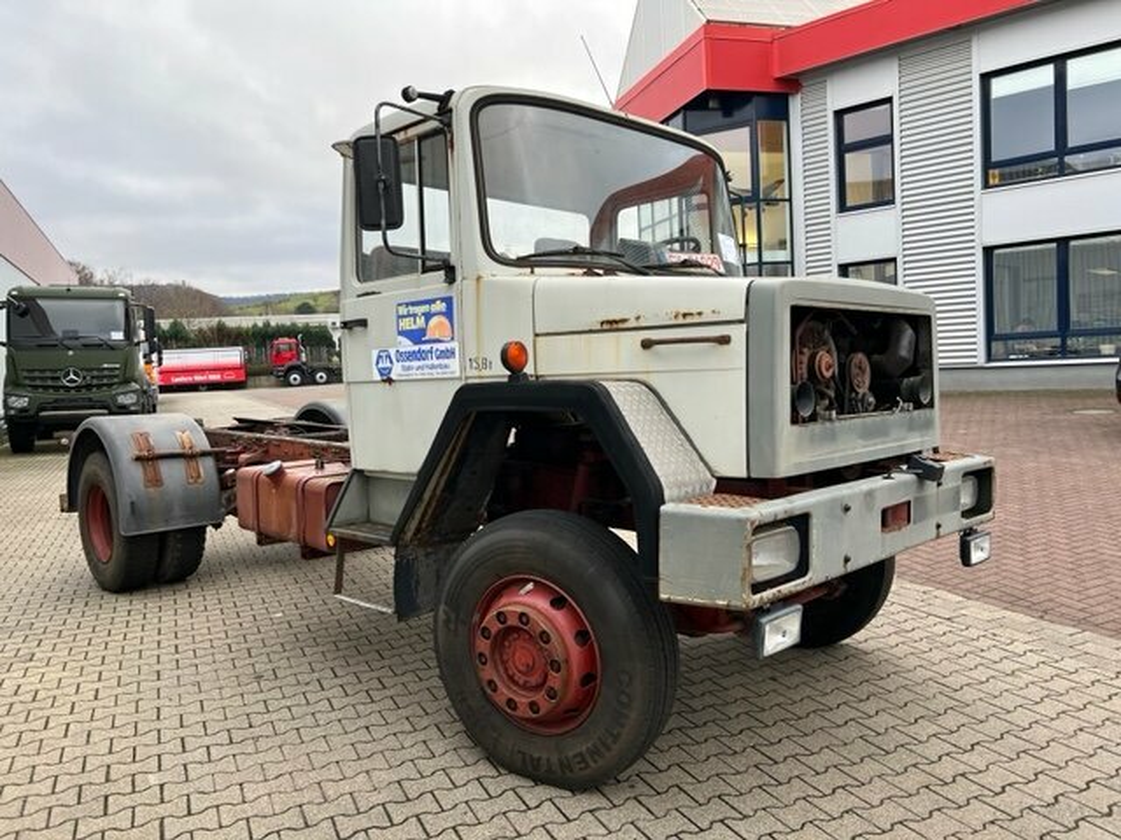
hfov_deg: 67.3
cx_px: 560
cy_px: 420
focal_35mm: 26
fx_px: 842
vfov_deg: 53.1
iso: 40
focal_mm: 5.7
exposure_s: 1/232
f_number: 1.5
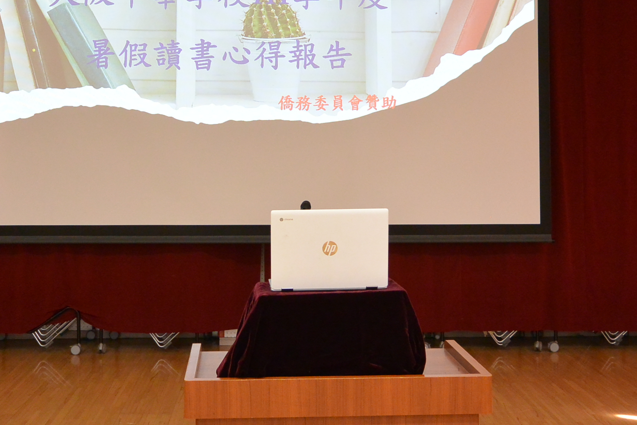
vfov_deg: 24.8
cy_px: 114
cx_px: 293
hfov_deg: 36.9
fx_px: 955
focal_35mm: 54
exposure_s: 1/100
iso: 800
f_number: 3.8
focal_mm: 13
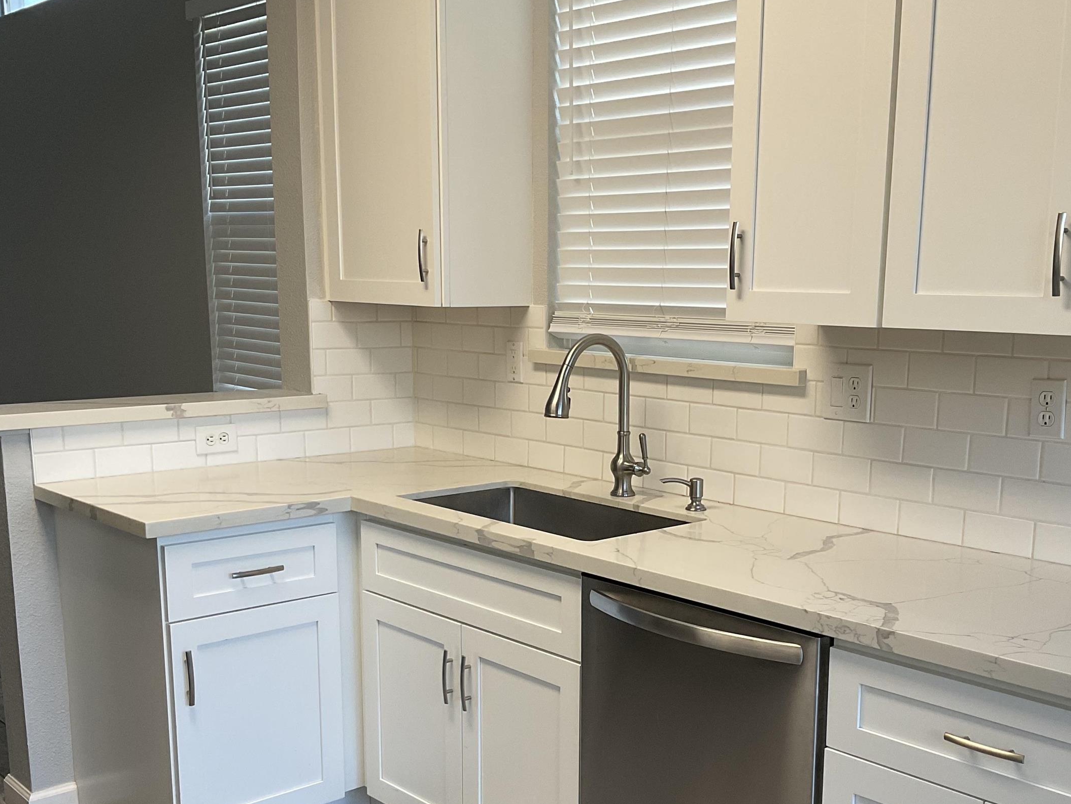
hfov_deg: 44.7
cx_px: 595
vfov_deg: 34.0
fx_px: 1300
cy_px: 544
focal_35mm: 42
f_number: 1.8
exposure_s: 1/120
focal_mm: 3
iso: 64
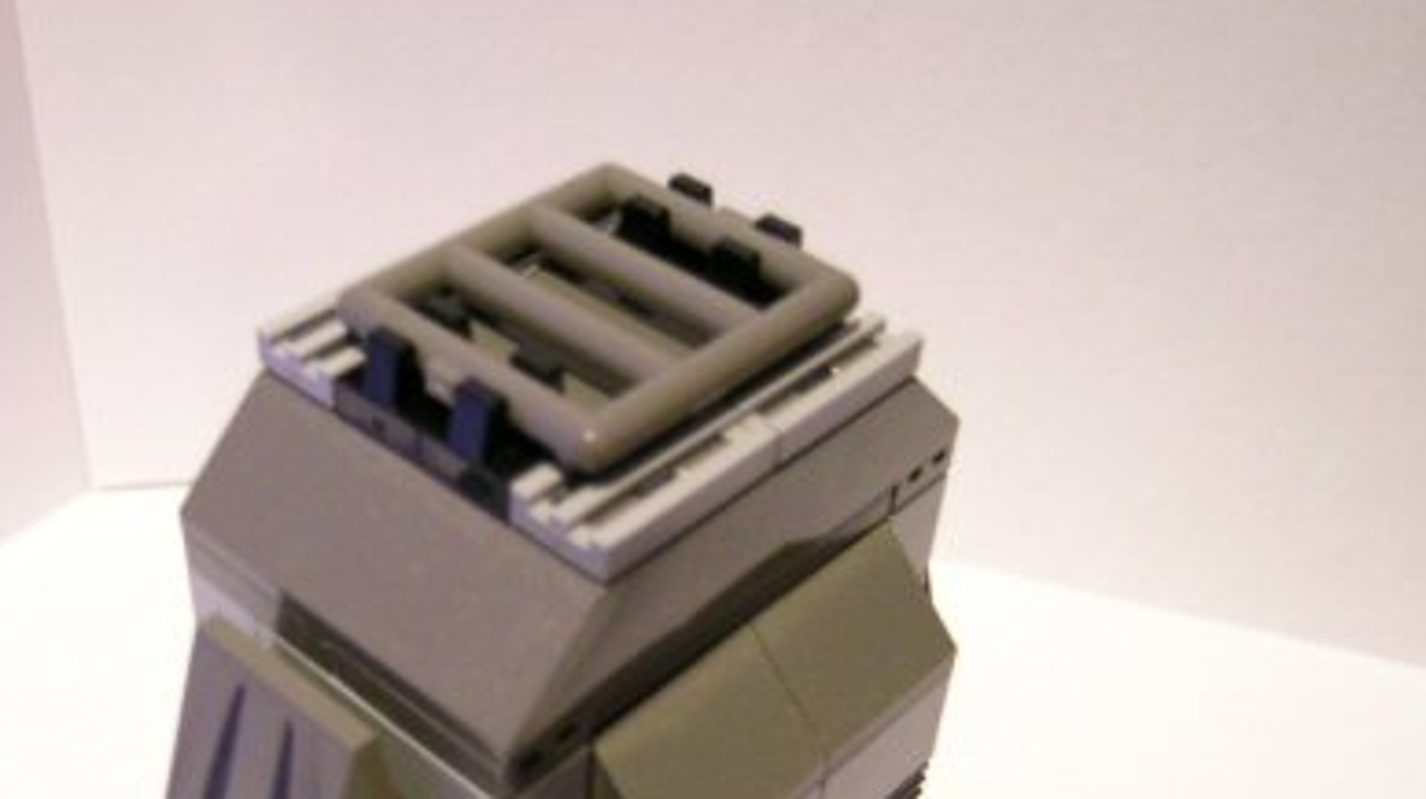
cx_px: 538
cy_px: 626
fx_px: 1700
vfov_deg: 26.0
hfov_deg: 45.1
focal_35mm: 45
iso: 200
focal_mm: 5.8
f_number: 2.8
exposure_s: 1
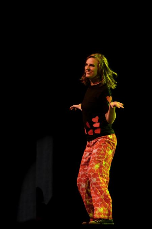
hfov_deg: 6.8
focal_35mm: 202
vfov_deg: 10.2
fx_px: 1288
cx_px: 76
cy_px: 114
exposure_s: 1/320
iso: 2500
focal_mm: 135
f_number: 3.2
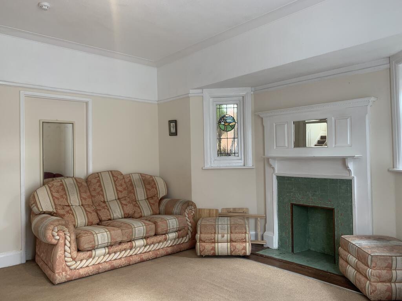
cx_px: 201
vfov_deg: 53.1
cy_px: 150
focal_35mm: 26
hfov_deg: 67.3
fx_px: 302
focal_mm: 4.25
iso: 50
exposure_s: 1/50
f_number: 1.8
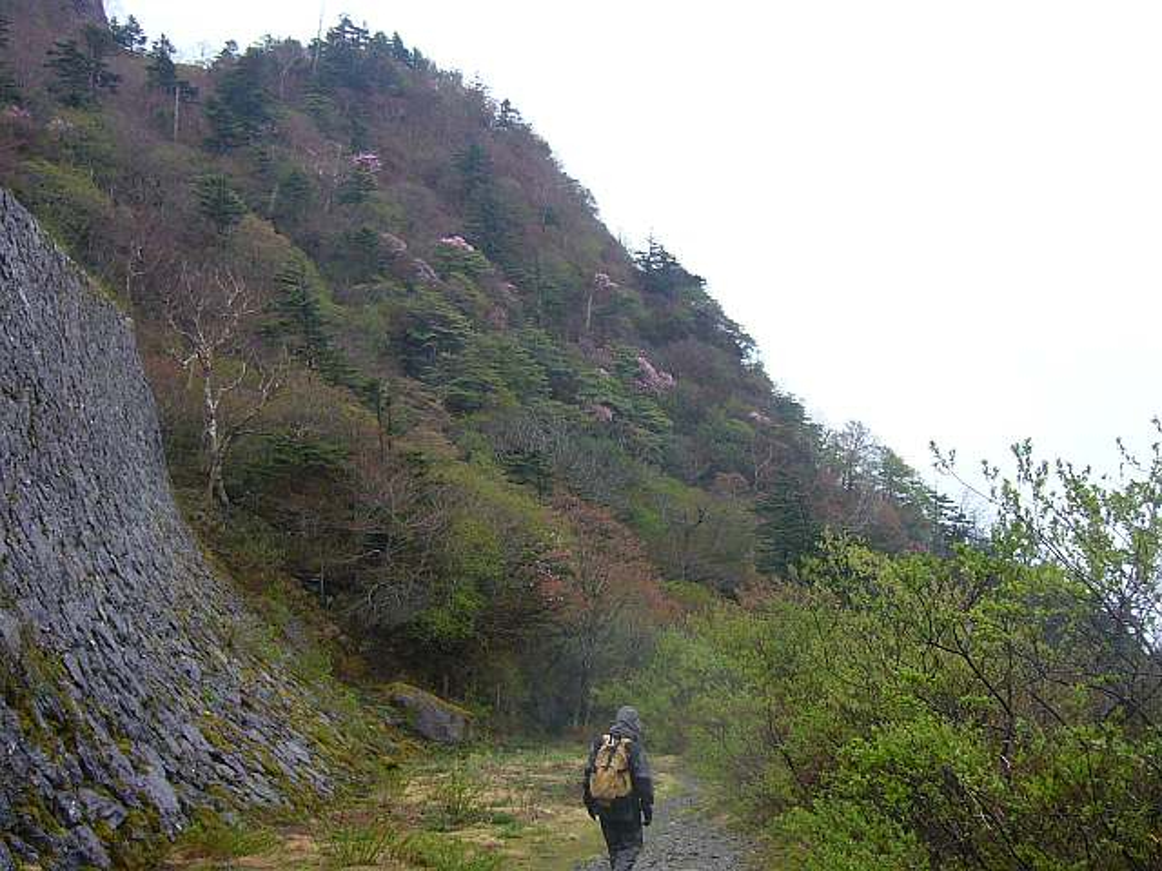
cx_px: 581
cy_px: 436
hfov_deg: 45.8
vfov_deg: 35.1
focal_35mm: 41
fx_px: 1376
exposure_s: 1/320
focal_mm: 4.9
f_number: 2.9
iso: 80
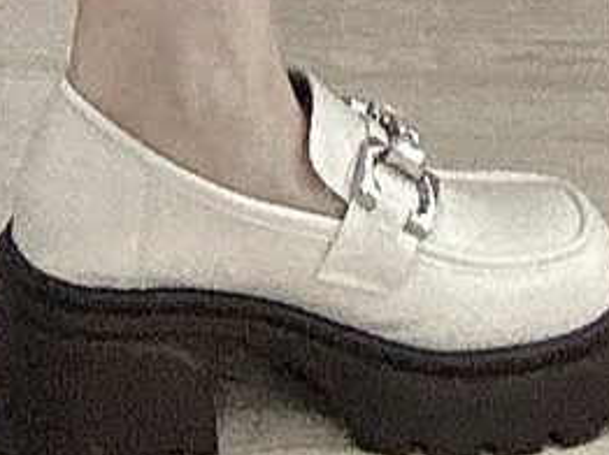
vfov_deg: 5.5
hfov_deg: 9.4
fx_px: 3709
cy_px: -1755
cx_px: 130
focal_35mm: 211
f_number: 1.9
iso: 160
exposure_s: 1/50
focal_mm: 2.69
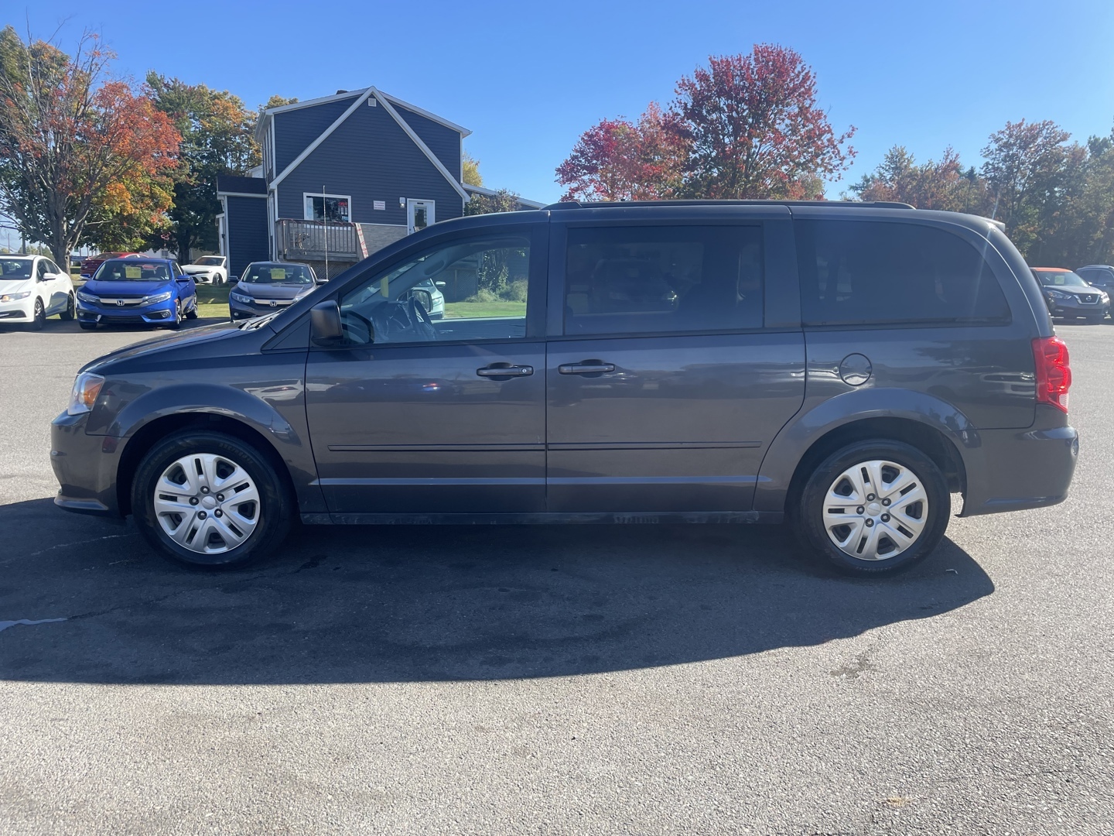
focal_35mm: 26
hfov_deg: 67.3
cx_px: 557
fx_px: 837
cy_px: 418
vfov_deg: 53.1
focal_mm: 4.2
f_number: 1.6
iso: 32
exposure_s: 1/1233
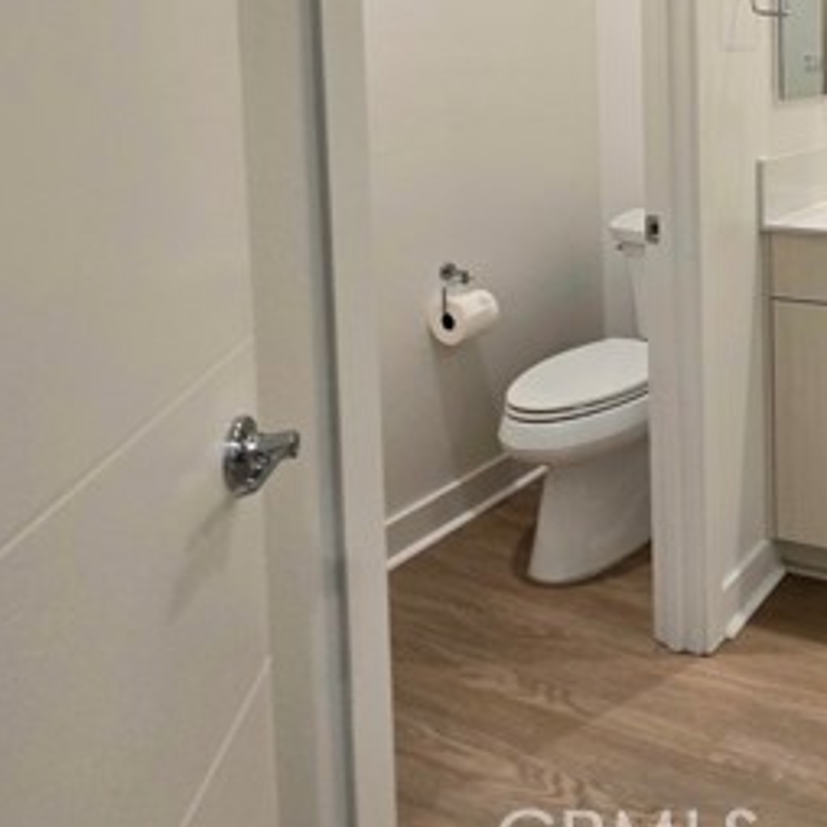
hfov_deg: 42.2
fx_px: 784
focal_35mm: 29
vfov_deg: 50.3
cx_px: 934
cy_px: 104
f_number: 2.2
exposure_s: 1/60.2
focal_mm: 2.2
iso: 64
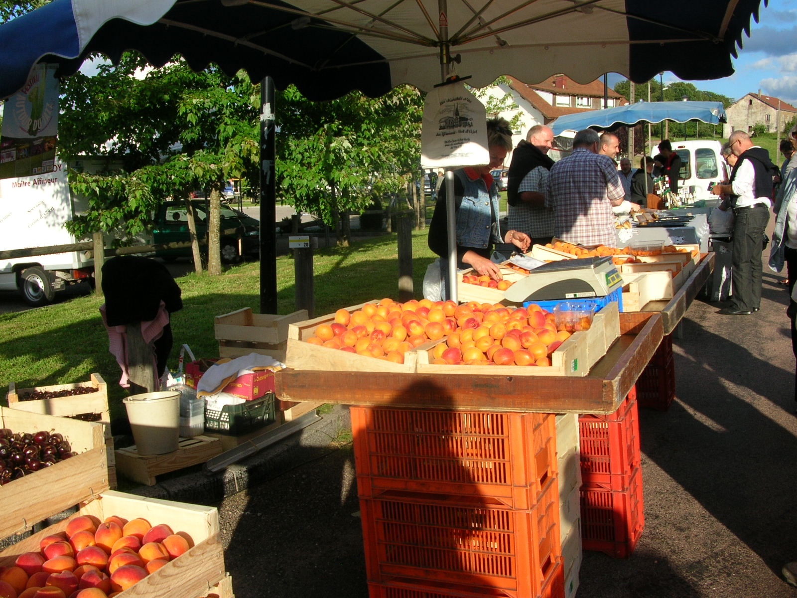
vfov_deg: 40.7
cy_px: 299
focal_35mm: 35
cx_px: 398
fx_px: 806
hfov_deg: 52.6
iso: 50
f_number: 5.6
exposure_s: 1/204
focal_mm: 5.8
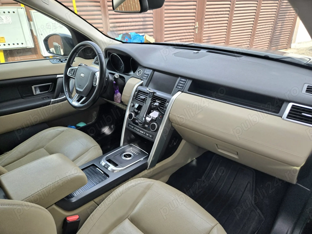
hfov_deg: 73.9
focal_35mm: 23
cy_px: 117
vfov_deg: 58.9
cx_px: 156
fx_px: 207
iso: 80
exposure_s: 1/833
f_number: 1.8
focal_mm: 5.4
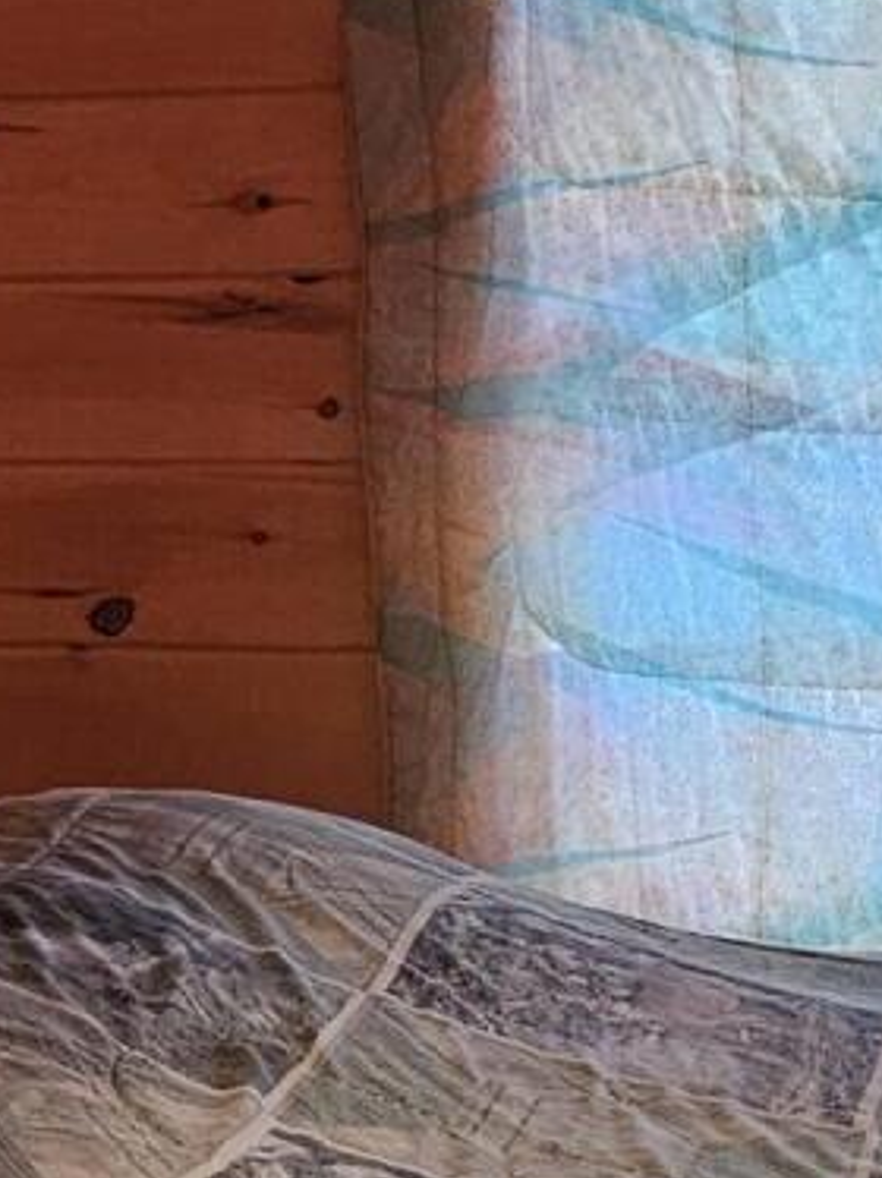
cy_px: 283
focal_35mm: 123
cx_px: -249
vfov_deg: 15.9
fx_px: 4183
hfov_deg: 11.7
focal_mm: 6.3
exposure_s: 1/24
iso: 800
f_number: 1.7
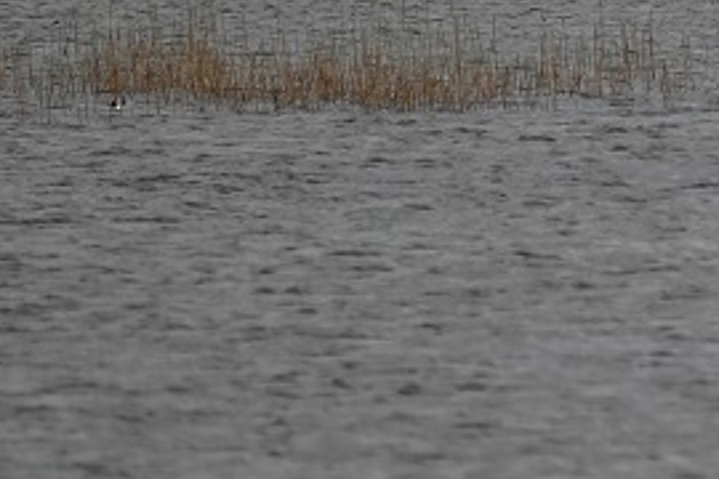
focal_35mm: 1110
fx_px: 22167
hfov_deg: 1.9
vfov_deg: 1.2
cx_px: 1228
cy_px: -225
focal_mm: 300
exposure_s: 1/1000
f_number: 5.6
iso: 160
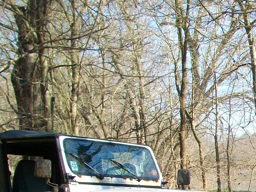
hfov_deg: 18.8
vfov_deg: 15.1
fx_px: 703
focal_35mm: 95
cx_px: 351
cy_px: 220
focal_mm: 5.7
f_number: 2.8
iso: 64
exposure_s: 1/320
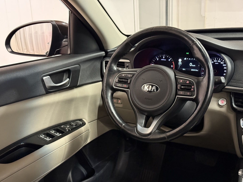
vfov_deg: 30.3
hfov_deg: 39.7
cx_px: 122
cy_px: 91
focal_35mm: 48
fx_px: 337
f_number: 1.78
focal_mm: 6.76
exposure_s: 1/30
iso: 500
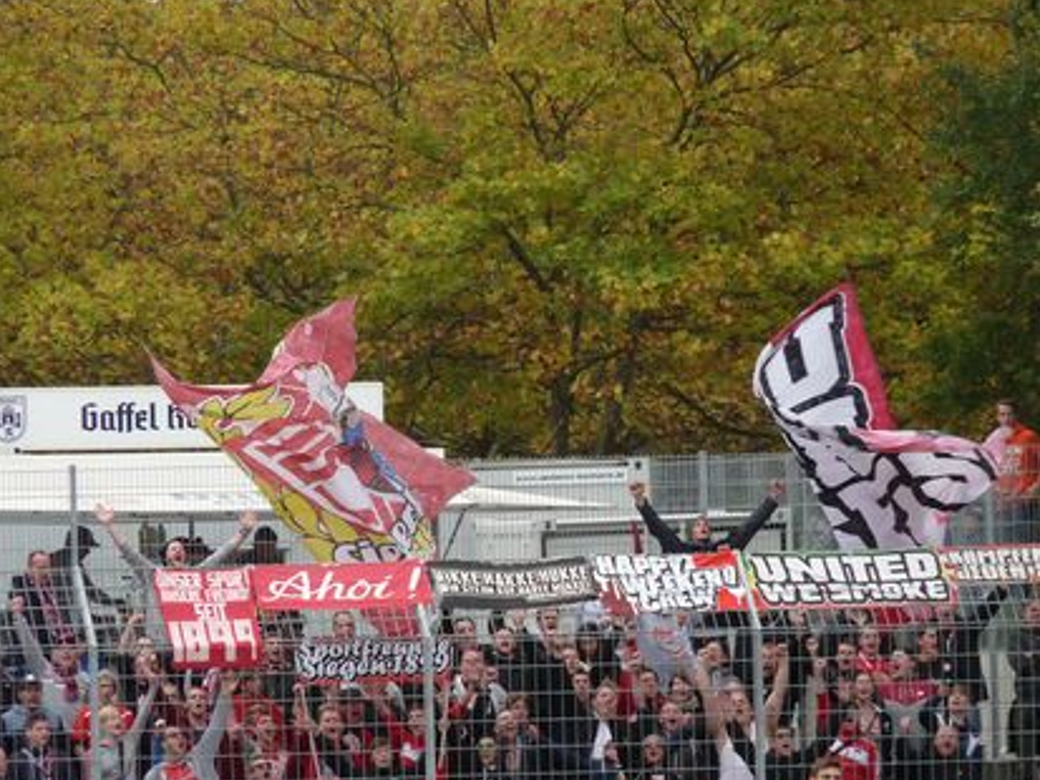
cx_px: 549
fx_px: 13434
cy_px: 507
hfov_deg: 4.4
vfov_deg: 3.3
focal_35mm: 447
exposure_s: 1/500
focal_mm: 57.6
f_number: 3.7
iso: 250
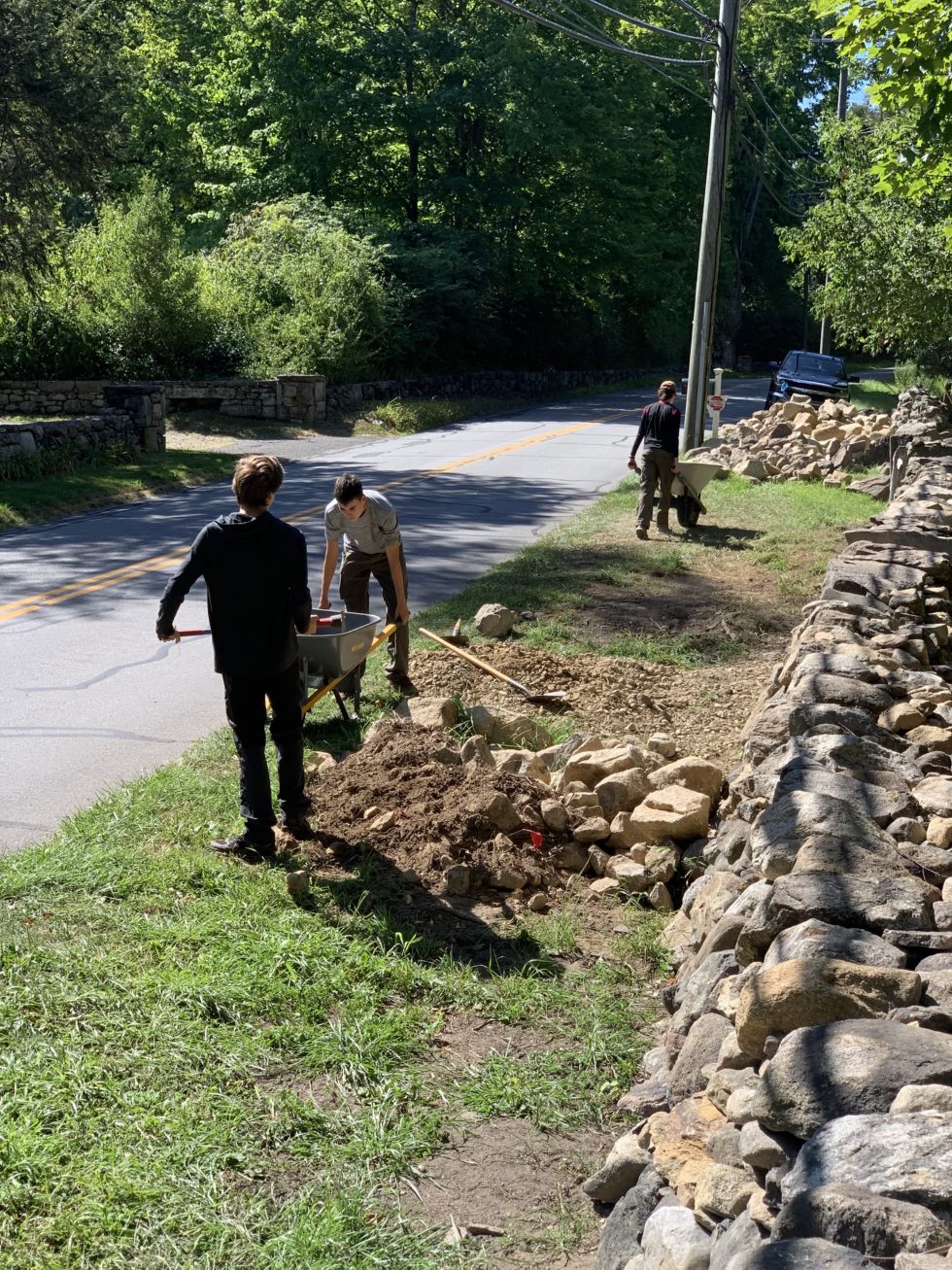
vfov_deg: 36.8
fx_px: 1907
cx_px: 476
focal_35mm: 52
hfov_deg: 28.0
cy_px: 635
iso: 16
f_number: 2.4
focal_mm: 6
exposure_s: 1/444
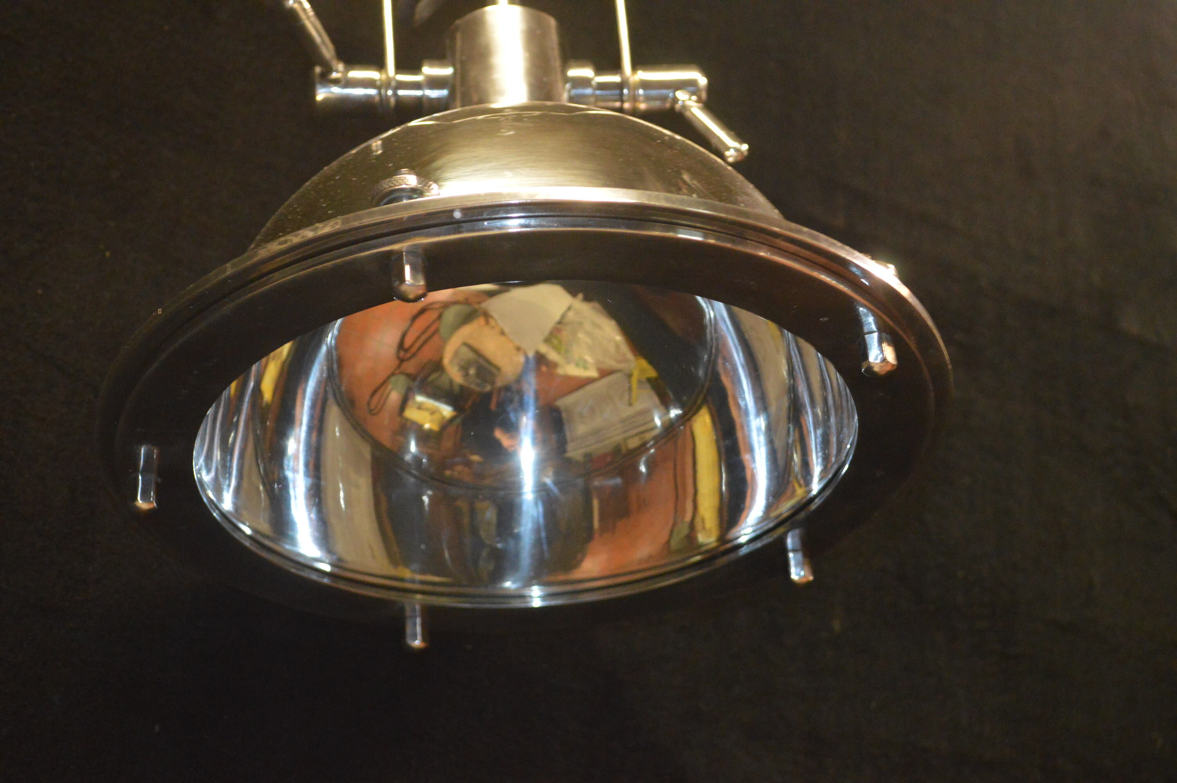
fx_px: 1862
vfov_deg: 23.7
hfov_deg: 35.1
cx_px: 588
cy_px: 392
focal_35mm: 57
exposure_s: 1/60
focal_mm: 38
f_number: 5
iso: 2800
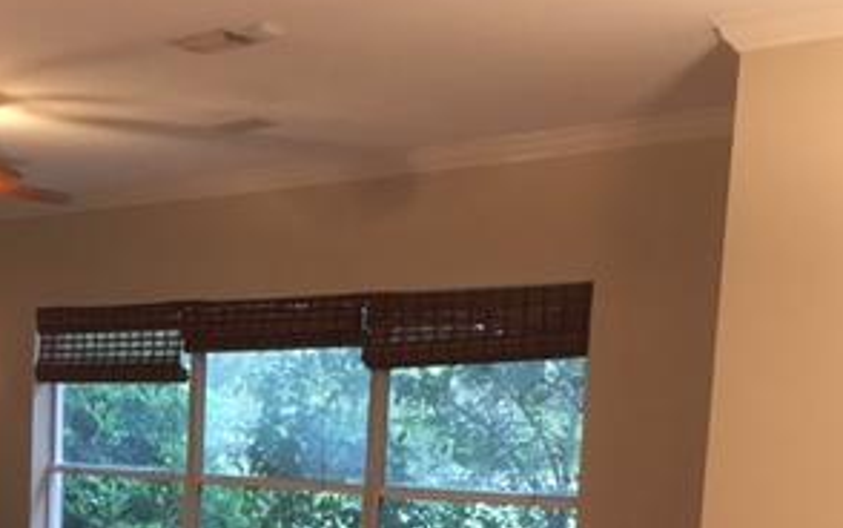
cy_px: 651
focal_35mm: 67
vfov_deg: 18.3
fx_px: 1540
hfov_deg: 30.2
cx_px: 224
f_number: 2.2
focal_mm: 4.15
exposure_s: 1/30
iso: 160
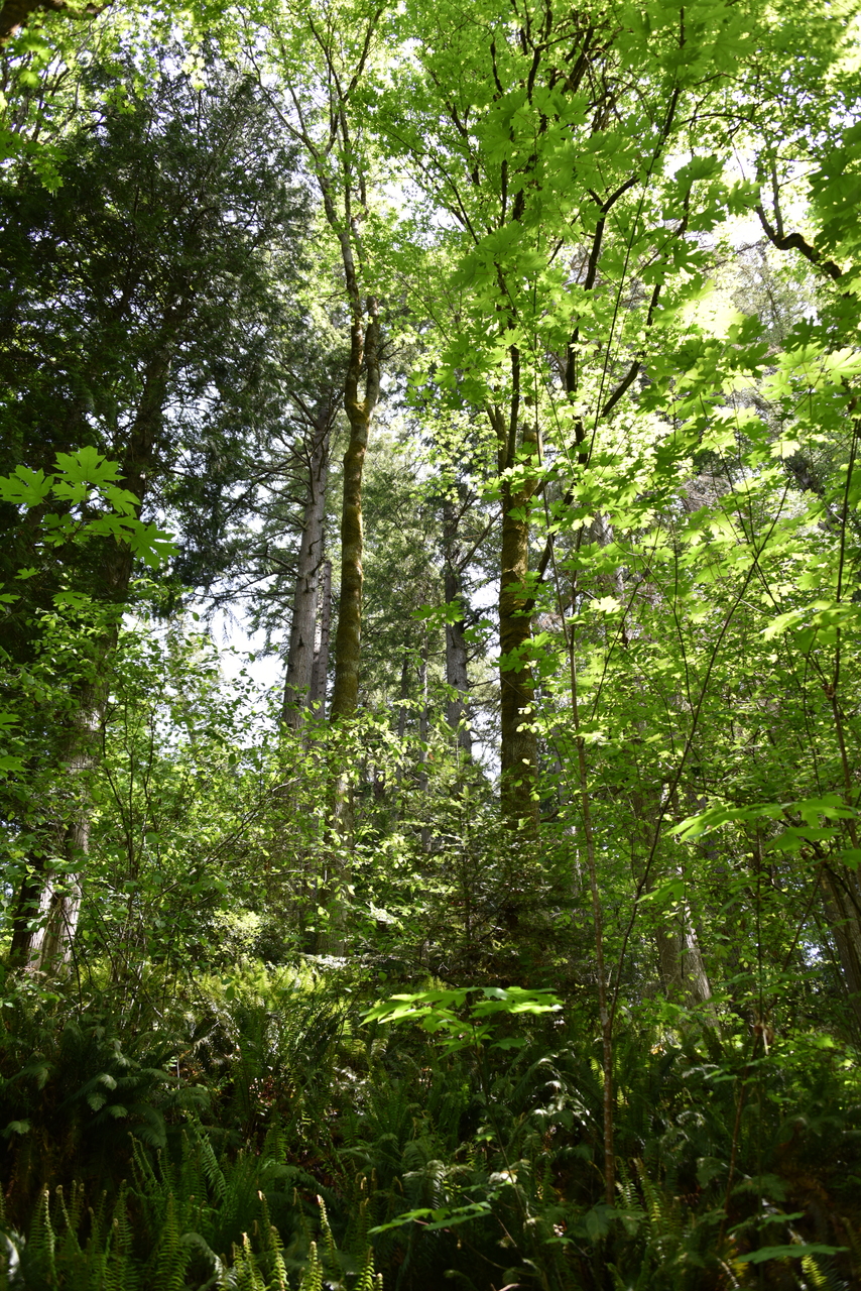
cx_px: 430
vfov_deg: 65.5
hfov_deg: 46.4
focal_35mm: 28
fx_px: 1004
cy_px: 646
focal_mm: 28
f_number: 4.5
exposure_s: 1/80
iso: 100
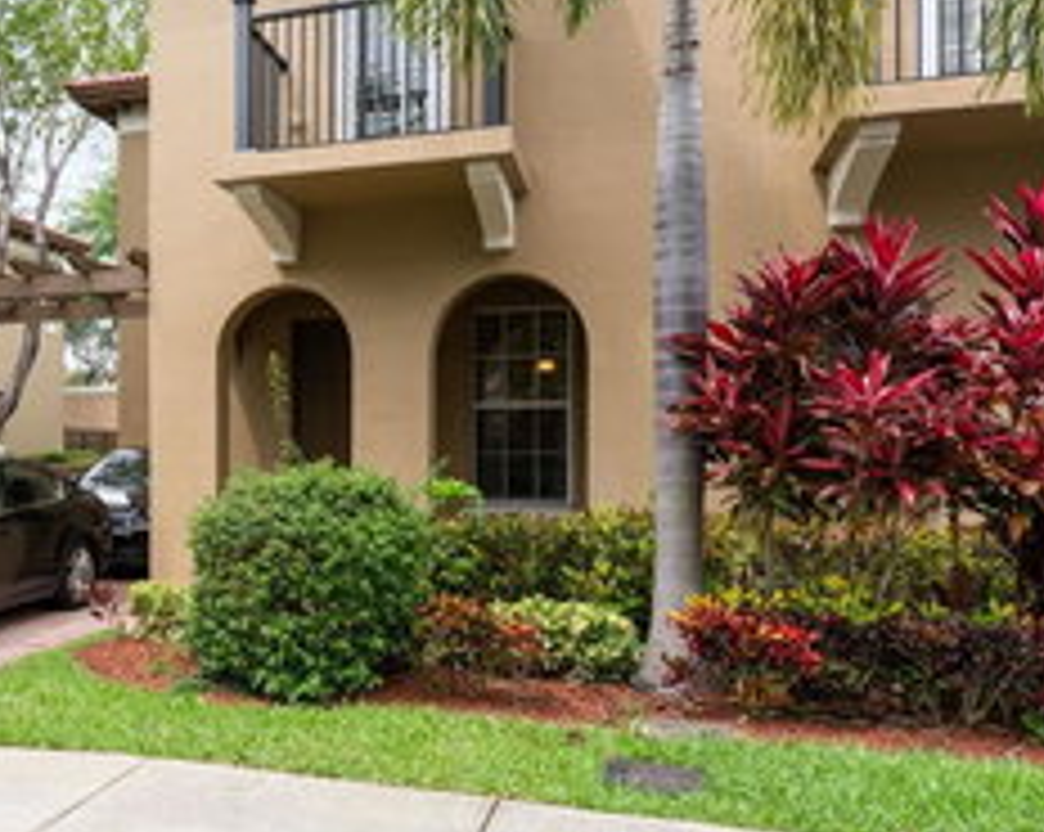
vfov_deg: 42.1
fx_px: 1080
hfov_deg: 48.5
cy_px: 405
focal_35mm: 35
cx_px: 198
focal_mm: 18
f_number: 16
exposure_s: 1/80
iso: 320
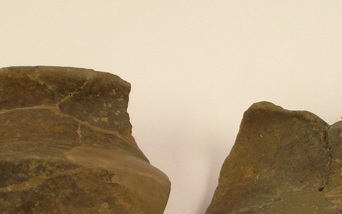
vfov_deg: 6.8
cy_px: 271
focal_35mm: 191
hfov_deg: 10.9
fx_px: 1780
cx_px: 278
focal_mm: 11.7
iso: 50
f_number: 3.9
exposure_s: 1/13
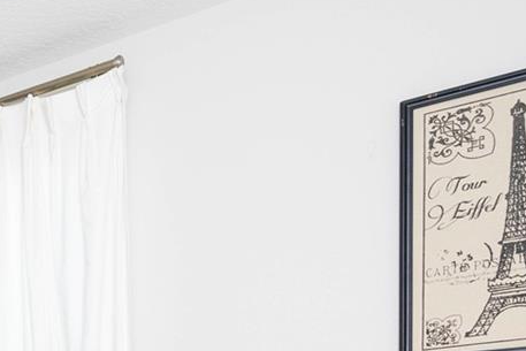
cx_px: -222
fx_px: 818
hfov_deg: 27.2
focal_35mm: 56
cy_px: 504
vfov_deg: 21.0
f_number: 9
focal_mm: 16
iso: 1000
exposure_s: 1/100
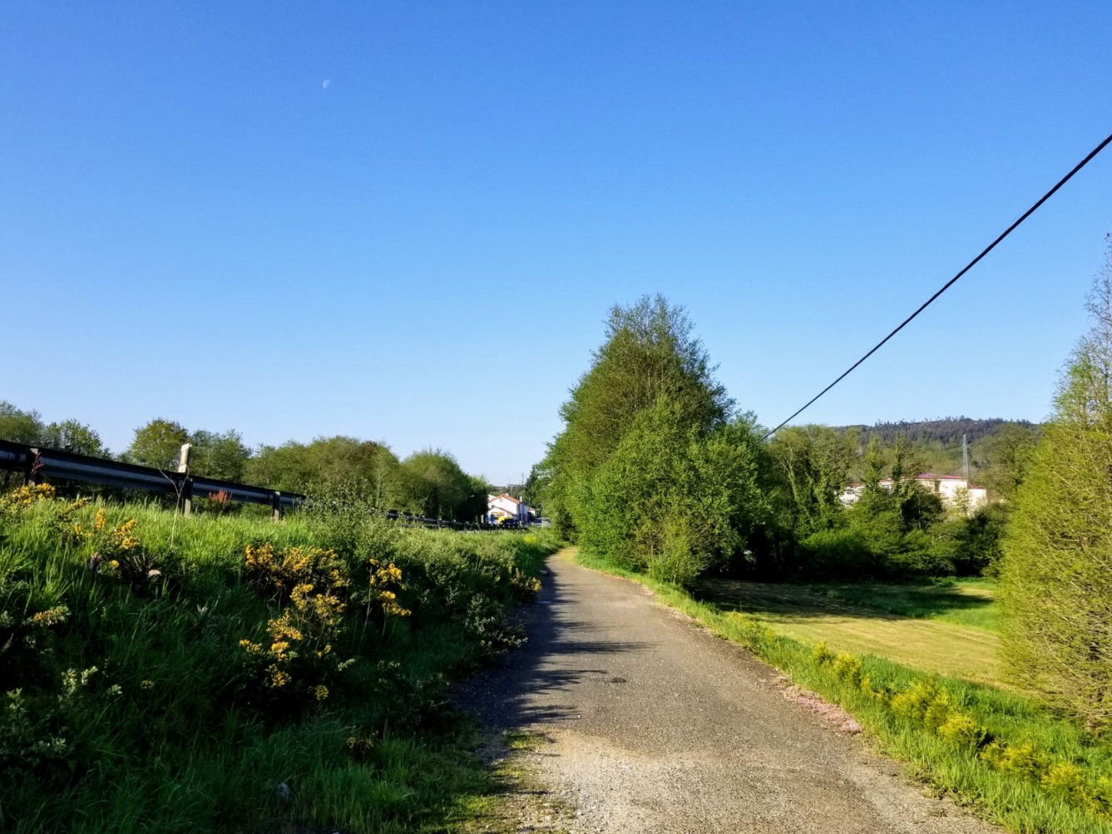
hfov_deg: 63.4
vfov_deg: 49.7
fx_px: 900
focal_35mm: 28
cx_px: 566
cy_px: 437
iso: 50
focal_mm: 4.3
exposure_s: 1/2064
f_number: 1.7
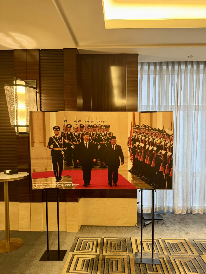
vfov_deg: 71.6
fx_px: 190
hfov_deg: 56.8
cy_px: 137
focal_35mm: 24
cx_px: 103
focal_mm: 6.76
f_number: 1.78
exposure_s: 1/50
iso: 320
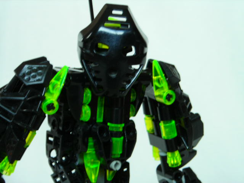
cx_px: 122
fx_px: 726
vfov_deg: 14.4
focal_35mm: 103
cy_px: 92
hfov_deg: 19.1
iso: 50
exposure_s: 1/7.1
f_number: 4.9
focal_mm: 17
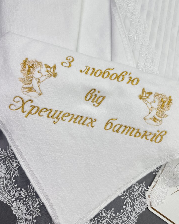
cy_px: 105
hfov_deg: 54.9
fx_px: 172
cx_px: 91
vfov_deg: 66.0
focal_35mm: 26
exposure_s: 1/952
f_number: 1.78
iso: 80
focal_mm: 6.76
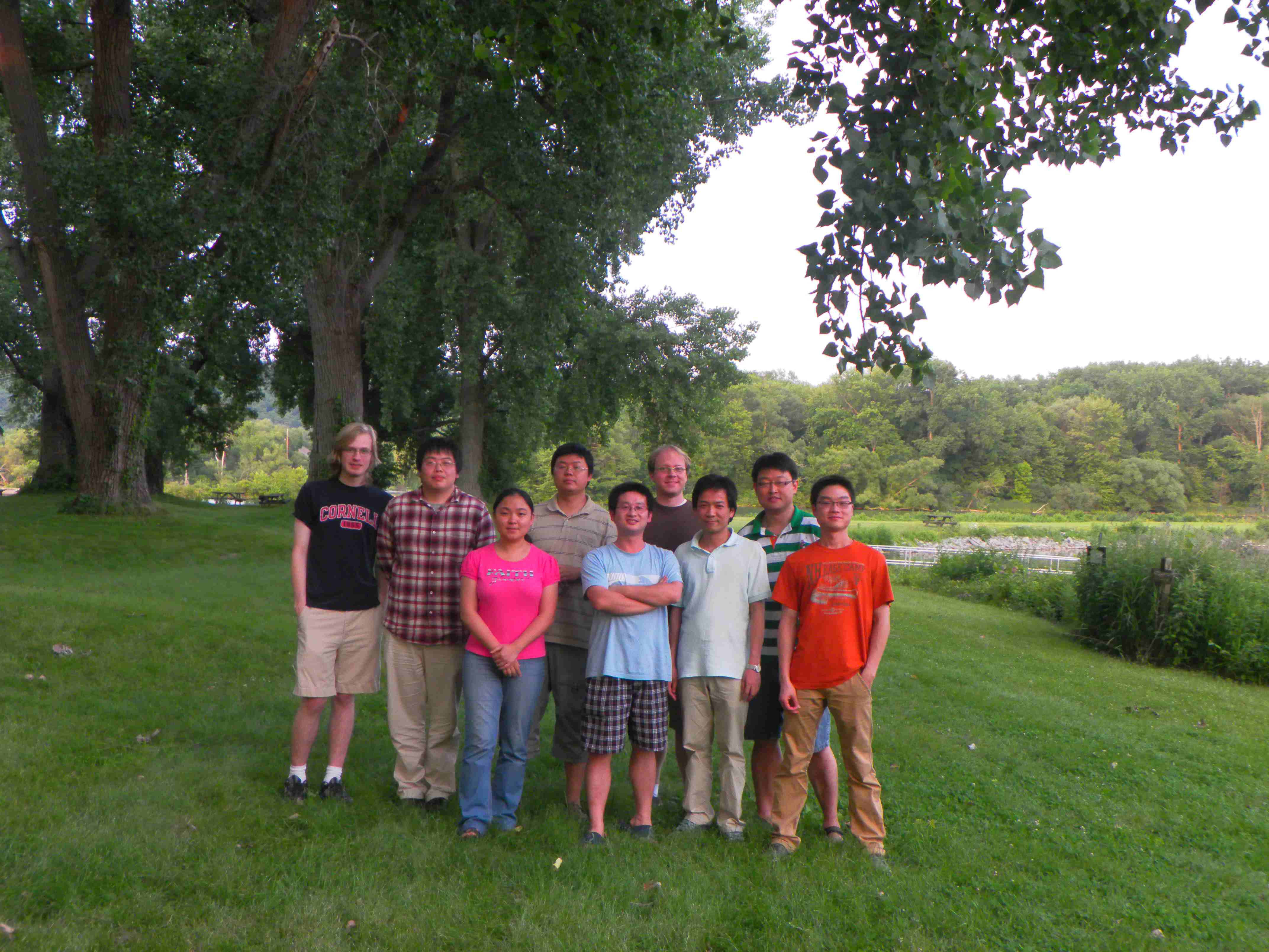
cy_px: 476
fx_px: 1686
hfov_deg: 41.2
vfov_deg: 31.5
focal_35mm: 46
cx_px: 634
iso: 200
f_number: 3.2
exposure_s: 1/100
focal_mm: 8.2
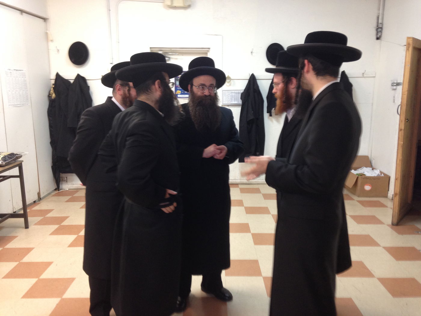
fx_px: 401
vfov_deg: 42.9
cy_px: 158
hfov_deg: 55.4
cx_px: 210
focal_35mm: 33
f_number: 2.4
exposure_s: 1/20
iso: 100
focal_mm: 4.12
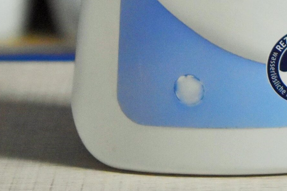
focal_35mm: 239
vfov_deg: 5.5
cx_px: 267
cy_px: -263
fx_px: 1905
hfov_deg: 8.6
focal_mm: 48
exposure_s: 1/125
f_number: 5.3
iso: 2500
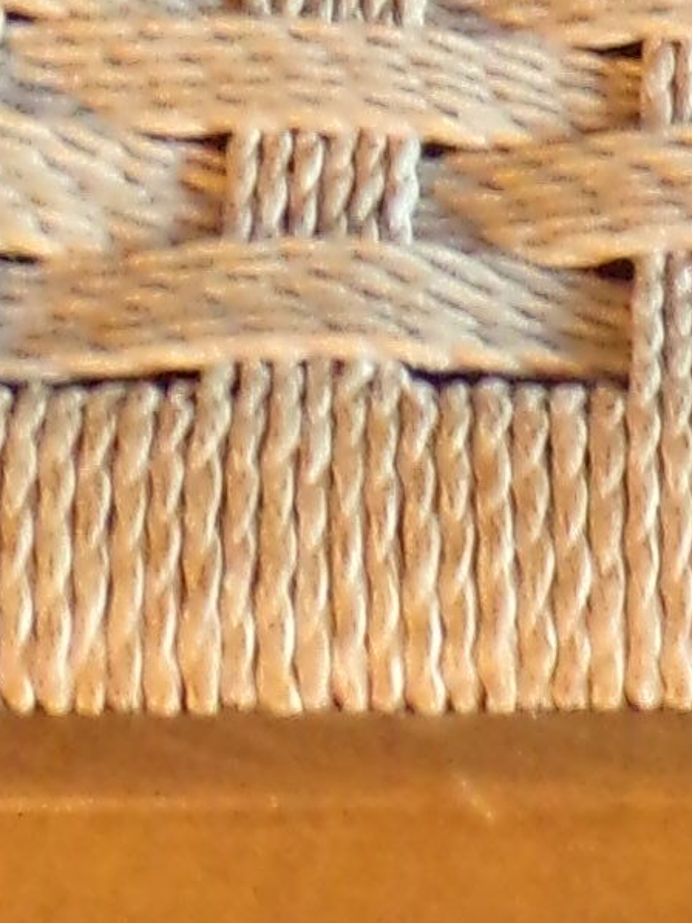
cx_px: 820
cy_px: -739
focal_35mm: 247
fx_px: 6581
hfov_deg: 6.0
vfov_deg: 7.8
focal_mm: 5.8
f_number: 3.2
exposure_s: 1/17
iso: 386
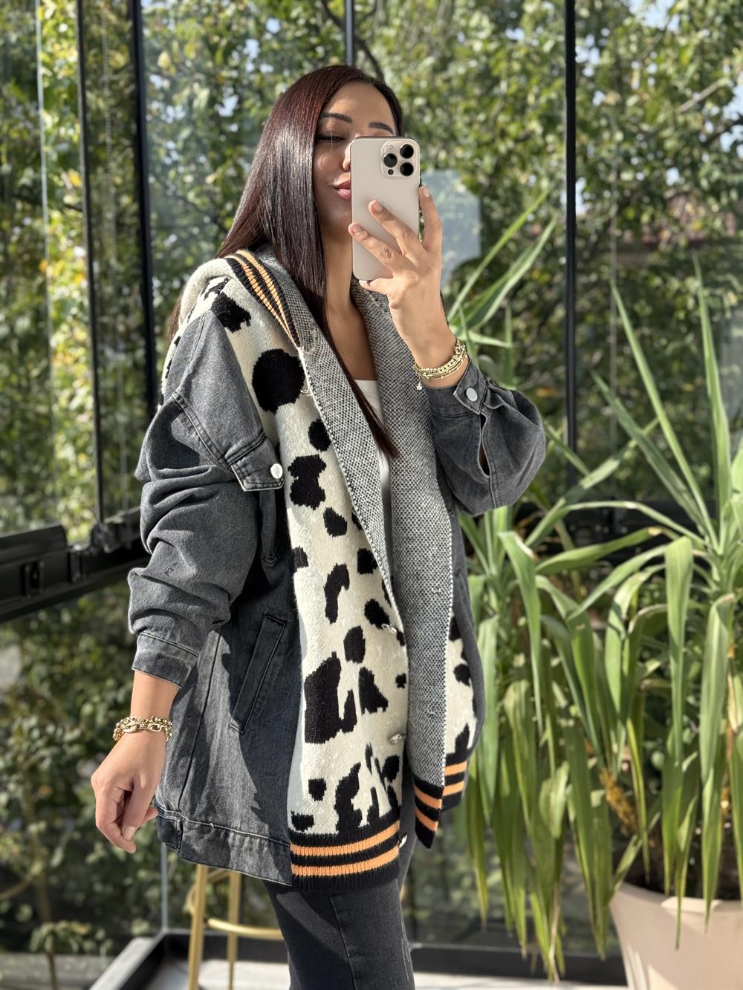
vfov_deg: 39.7
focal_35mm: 48
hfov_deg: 30.3
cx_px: 372
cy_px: 495
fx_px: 1373
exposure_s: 1/962
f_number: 1.78
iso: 100
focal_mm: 6.76
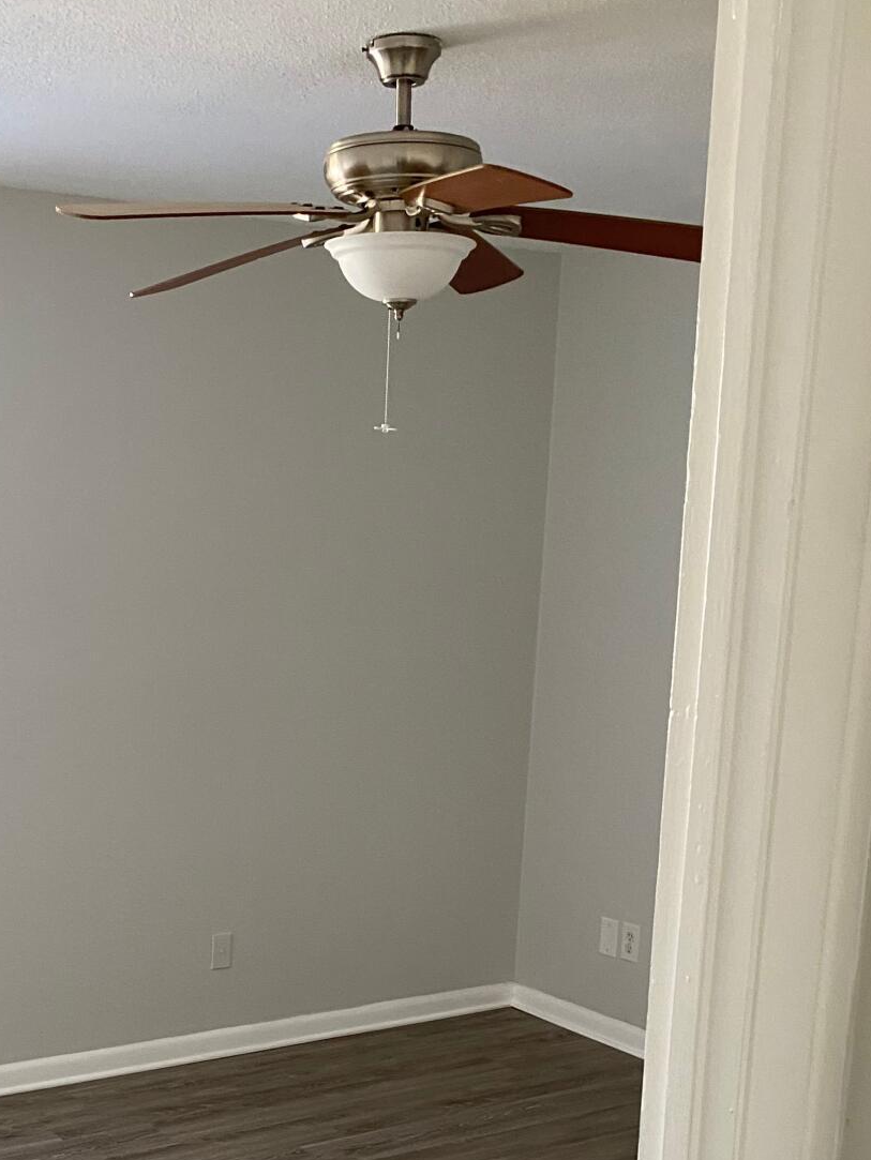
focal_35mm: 48
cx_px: 259
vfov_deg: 37.6
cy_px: 995
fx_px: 1609
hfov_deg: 30.0
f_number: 1.8
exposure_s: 1/60
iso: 250
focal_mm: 4.25
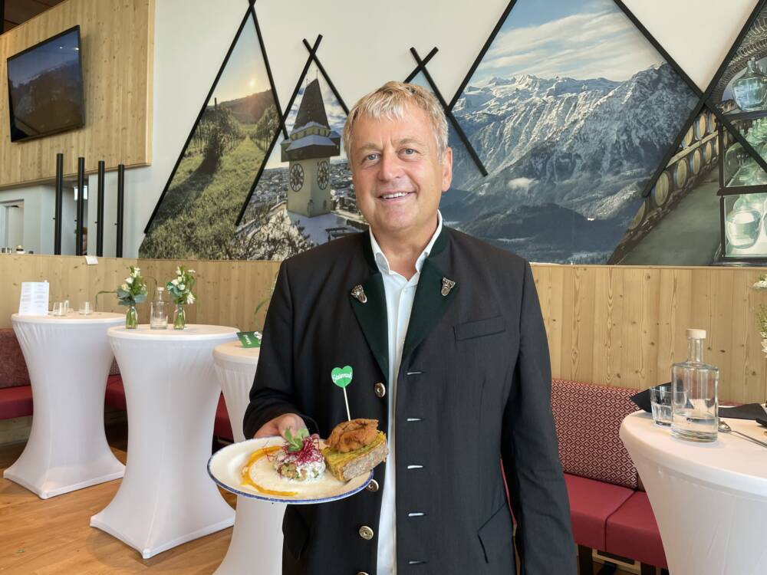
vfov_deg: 53.1
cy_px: 288
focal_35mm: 26
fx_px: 576
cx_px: 384
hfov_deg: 67.3
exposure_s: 1/100
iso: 64
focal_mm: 4.2
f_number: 1.6
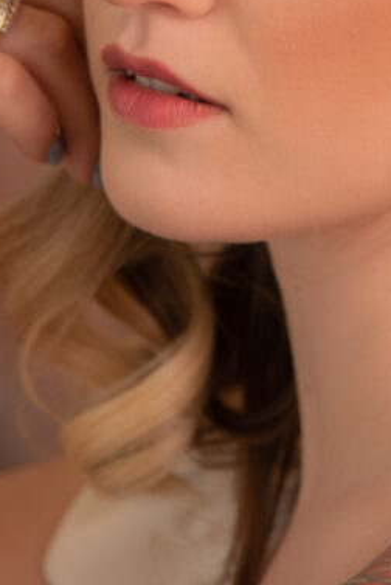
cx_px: 357
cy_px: 90
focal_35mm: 326
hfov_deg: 4.2
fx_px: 5301
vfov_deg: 6.3
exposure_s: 1/60
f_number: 5.6
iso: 160
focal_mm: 120
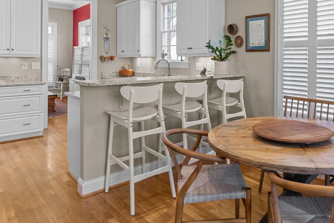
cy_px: 58
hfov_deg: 62.2
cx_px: 221
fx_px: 269
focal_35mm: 29
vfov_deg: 43.7
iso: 2500
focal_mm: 17
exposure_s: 1/25
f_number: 6.3
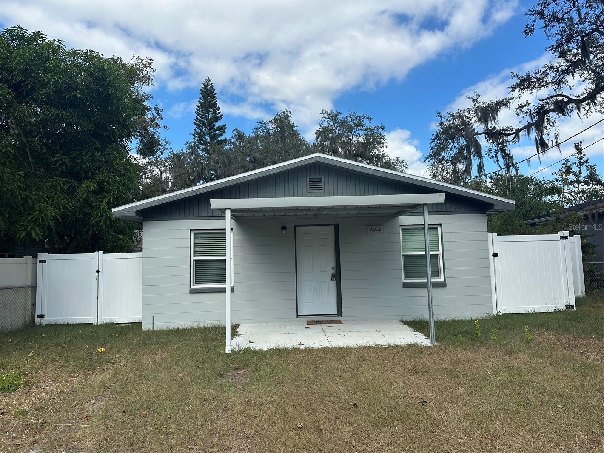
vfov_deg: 56.8
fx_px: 419
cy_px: 226
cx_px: 302
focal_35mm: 24
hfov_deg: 71.6
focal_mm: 6.86
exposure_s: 1/3472
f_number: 1.78
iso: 80
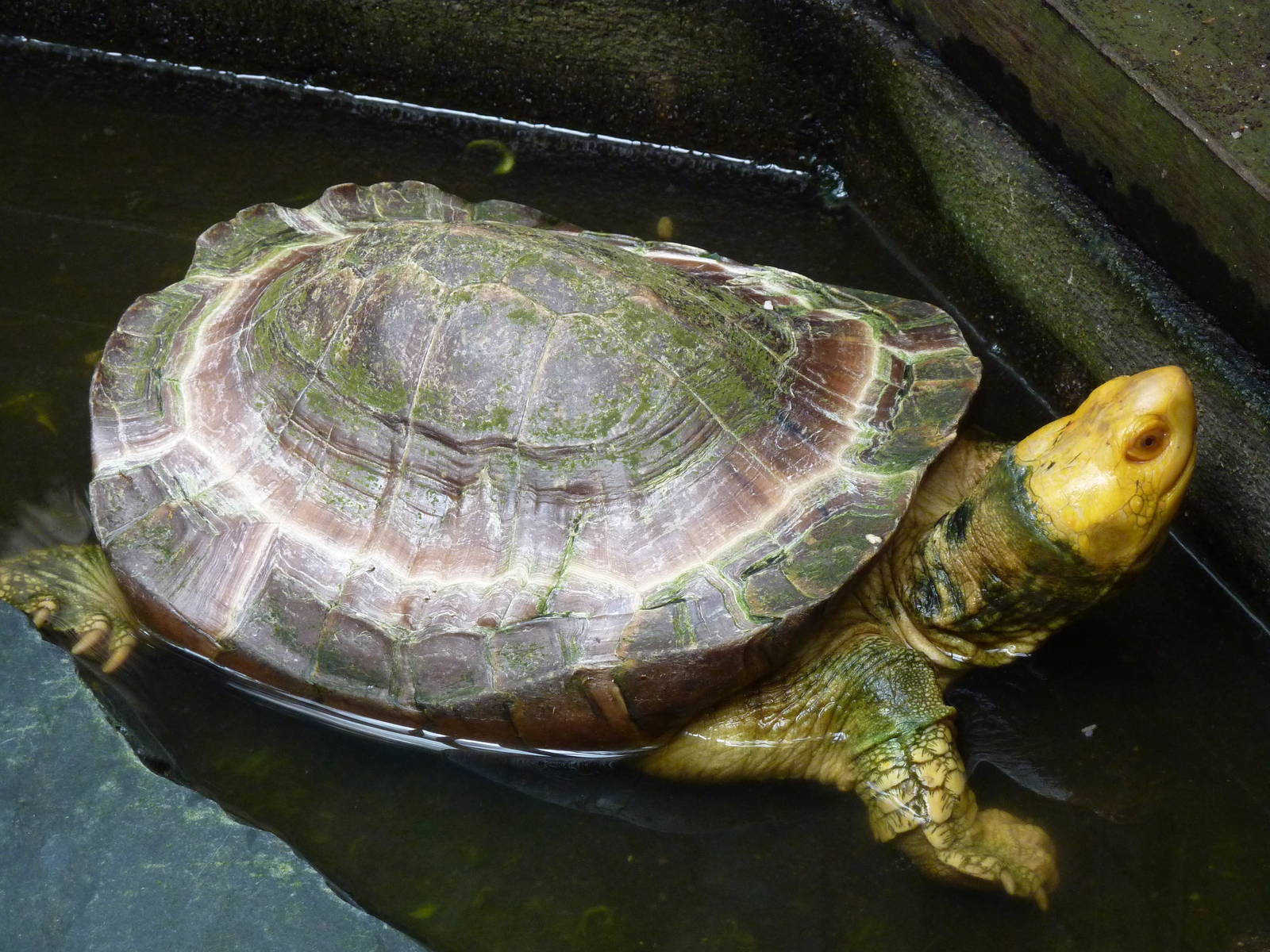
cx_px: 635
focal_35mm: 111
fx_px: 4072
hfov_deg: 17.7
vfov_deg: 13.3
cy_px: 476
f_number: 4.4
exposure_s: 1/50
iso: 250
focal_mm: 18.2
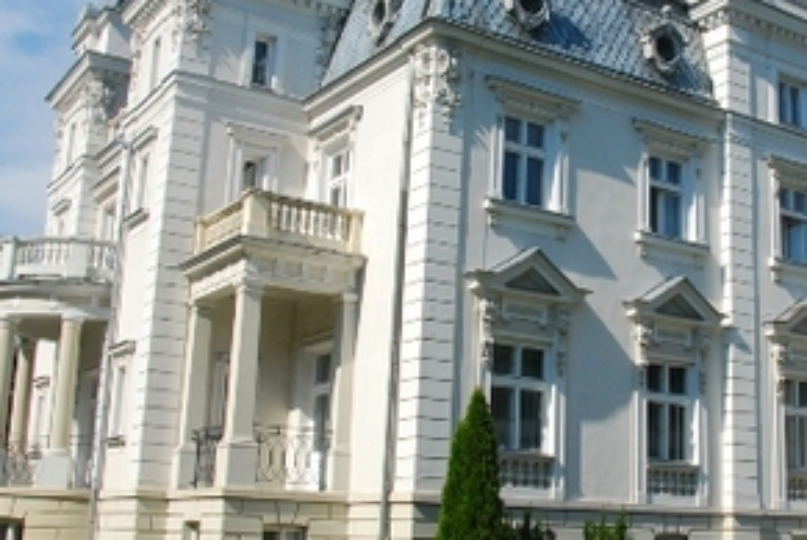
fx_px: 1100
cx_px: 591
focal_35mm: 49
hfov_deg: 39.4
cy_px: 242
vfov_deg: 27.6
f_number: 11
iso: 400
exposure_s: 1/500
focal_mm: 18
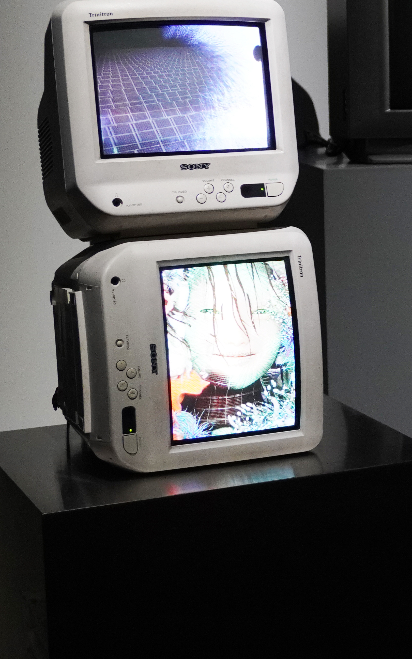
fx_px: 1779
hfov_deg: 12.5
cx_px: 629
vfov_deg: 20.9
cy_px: 213
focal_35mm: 99
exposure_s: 1/50
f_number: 4.5
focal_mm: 28
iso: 1250
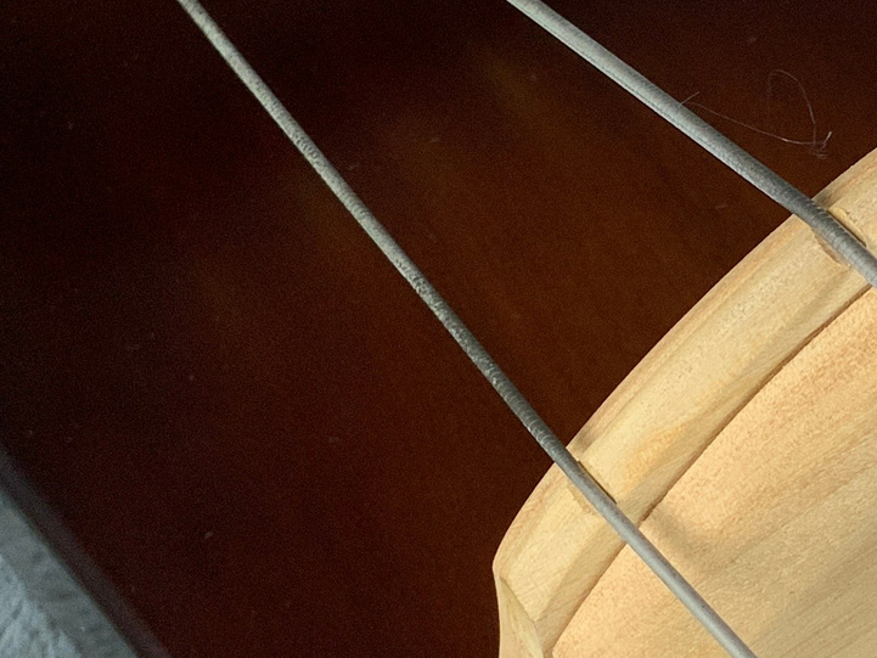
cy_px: 403
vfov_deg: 14.4
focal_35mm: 103
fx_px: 2610
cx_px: 738
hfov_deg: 18.8
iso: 80
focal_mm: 3
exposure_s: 1/60
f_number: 1.8
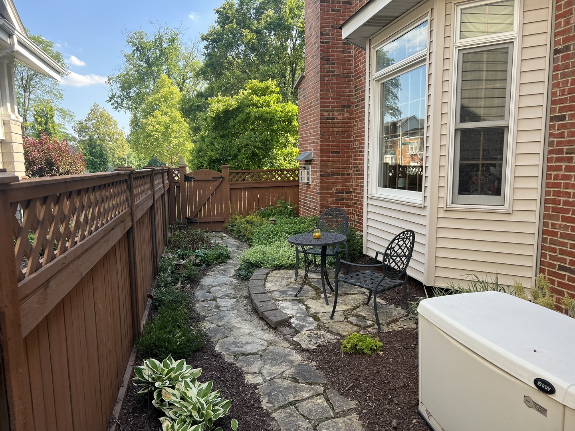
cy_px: 216
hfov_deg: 67.3
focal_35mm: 26
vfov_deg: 53.1
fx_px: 432
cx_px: 288
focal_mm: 5.7
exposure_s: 1/601
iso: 50
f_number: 1.5
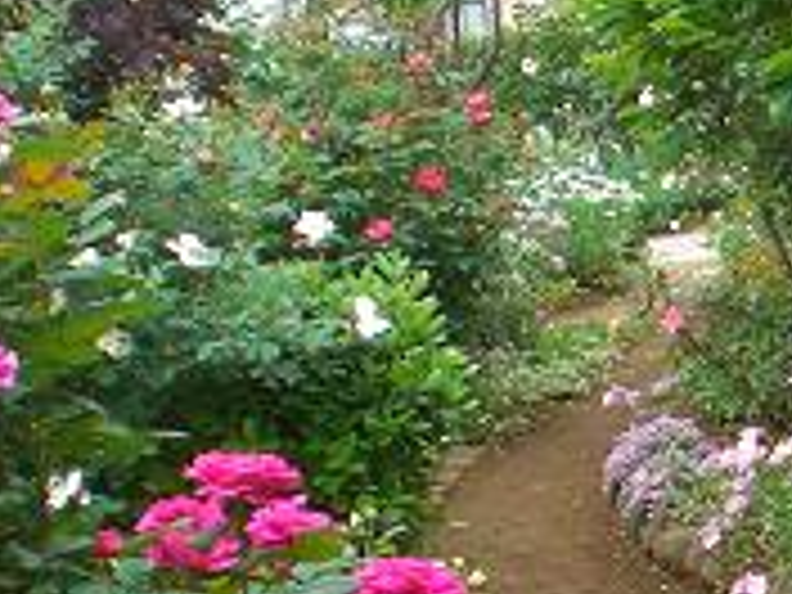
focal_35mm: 100
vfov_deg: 14.5
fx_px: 2288
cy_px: 621
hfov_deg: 18.4
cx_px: 1004
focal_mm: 6.3
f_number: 3.1
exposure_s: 1/80
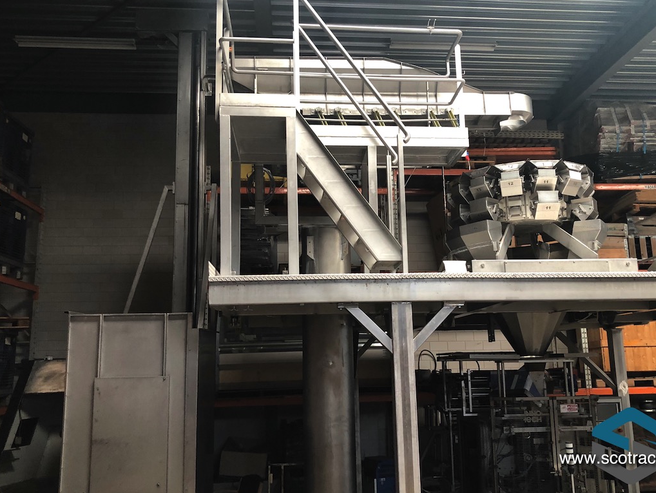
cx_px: 354
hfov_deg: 55.3
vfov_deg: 43.0
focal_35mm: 33
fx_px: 626
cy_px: 252
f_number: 1.8
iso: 50
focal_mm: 3.99
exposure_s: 1/15
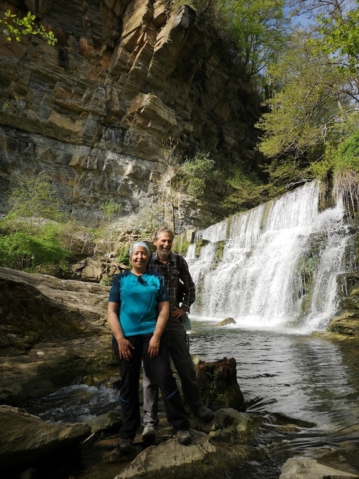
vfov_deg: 65.3
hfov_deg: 51.4
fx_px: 373
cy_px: 240
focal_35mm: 27
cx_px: 180
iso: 50
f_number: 1.8
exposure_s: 1/1276
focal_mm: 5.58
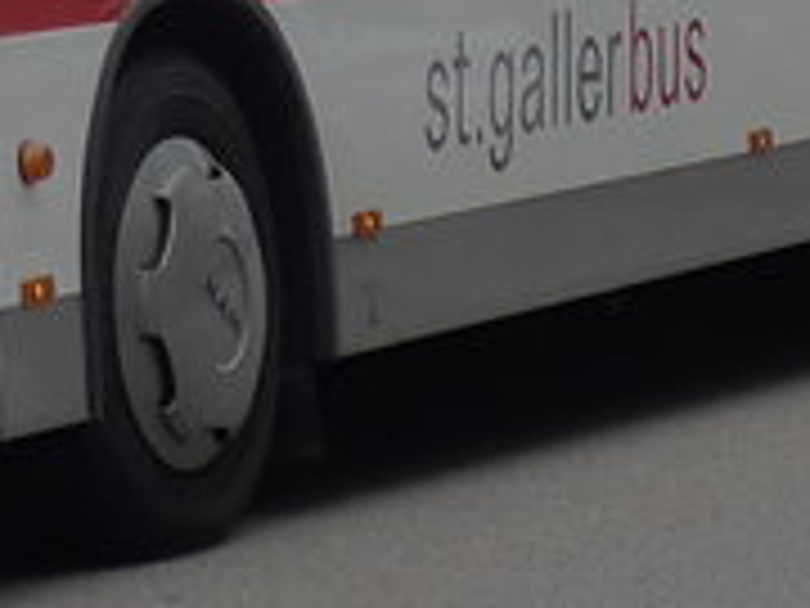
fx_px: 7160
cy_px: -788
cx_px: -477
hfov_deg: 6.4
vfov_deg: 4.7
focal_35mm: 306
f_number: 3
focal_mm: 9.5
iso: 160
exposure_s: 1/800
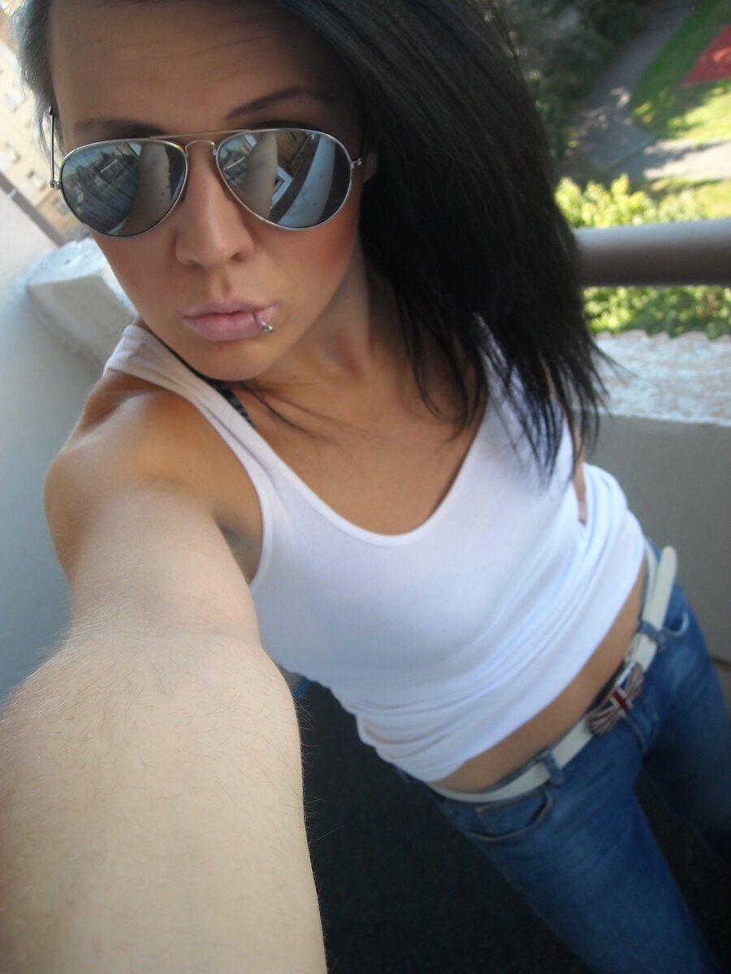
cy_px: 487
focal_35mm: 35
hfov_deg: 40.7
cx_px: 366
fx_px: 985
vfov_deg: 52.6
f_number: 2.8
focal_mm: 5.7
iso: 64
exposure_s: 1/135
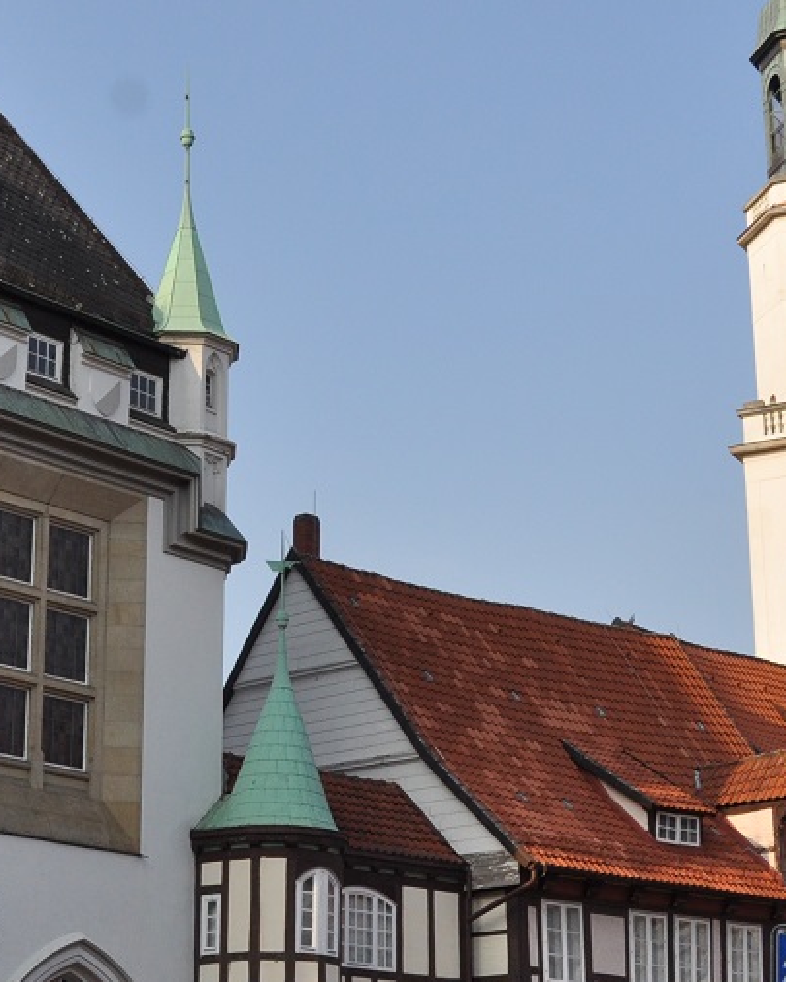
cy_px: 516
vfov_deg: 25.4
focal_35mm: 75
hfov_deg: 20.2
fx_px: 2180
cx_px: 155
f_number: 10
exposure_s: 1/400
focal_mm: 18
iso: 400
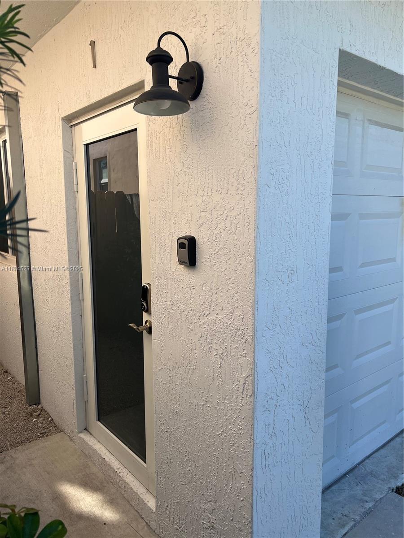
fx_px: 405
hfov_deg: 53.1
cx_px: 202
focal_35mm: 26
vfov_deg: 67.3
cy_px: 269
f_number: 1.5
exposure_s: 1/1377
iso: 50
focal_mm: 5.7
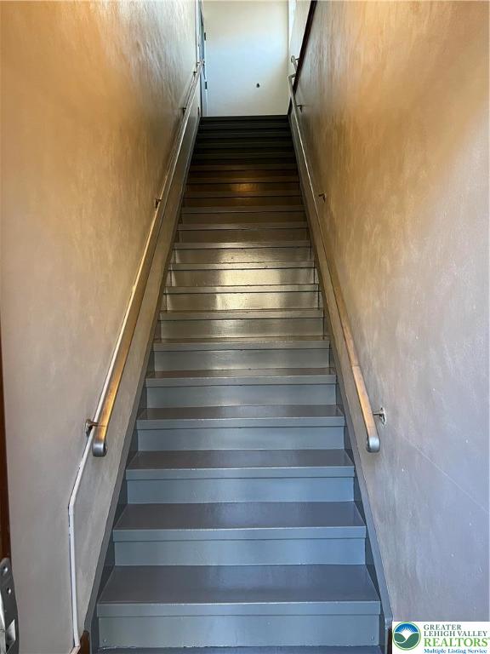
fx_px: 491
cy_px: 327
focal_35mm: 26
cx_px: 245
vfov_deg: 67.3
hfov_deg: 53.1
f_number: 1.5
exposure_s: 1/60
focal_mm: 5.7
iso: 125
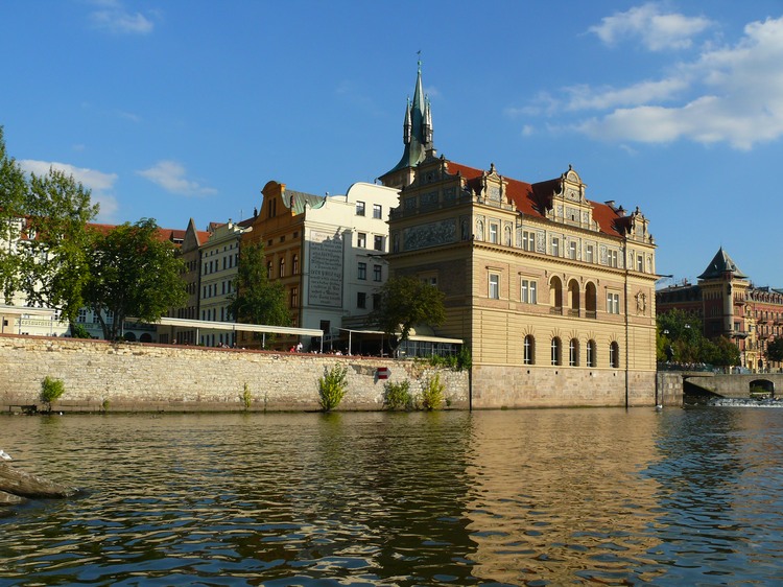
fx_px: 791
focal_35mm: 35
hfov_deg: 52.6
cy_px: 294
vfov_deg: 40.7
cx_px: 392
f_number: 5.6
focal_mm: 7.4
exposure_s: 1/200
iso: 100
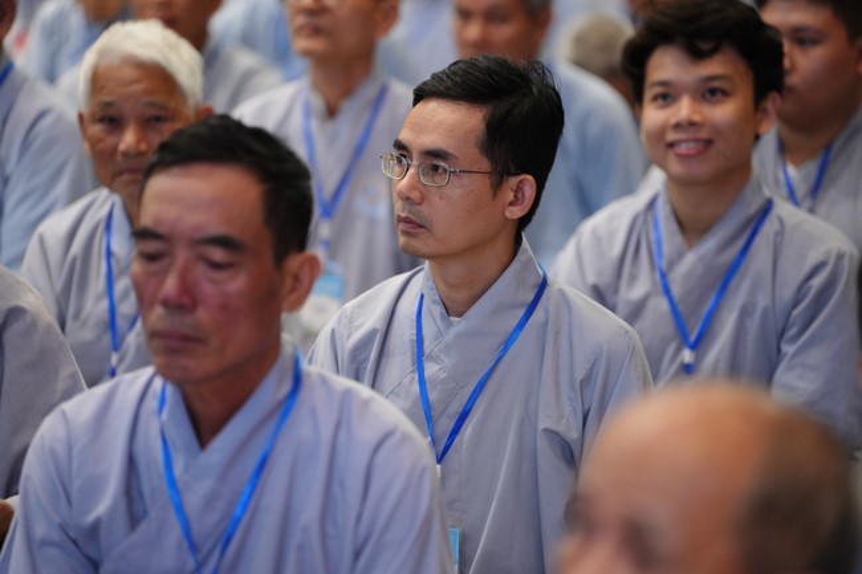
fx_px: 3591
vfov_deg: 9.1
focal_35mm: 150
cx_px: 431
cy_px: 287
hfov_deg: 13.7
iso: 2000
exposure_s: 1/100
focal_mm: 150
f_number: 2.8
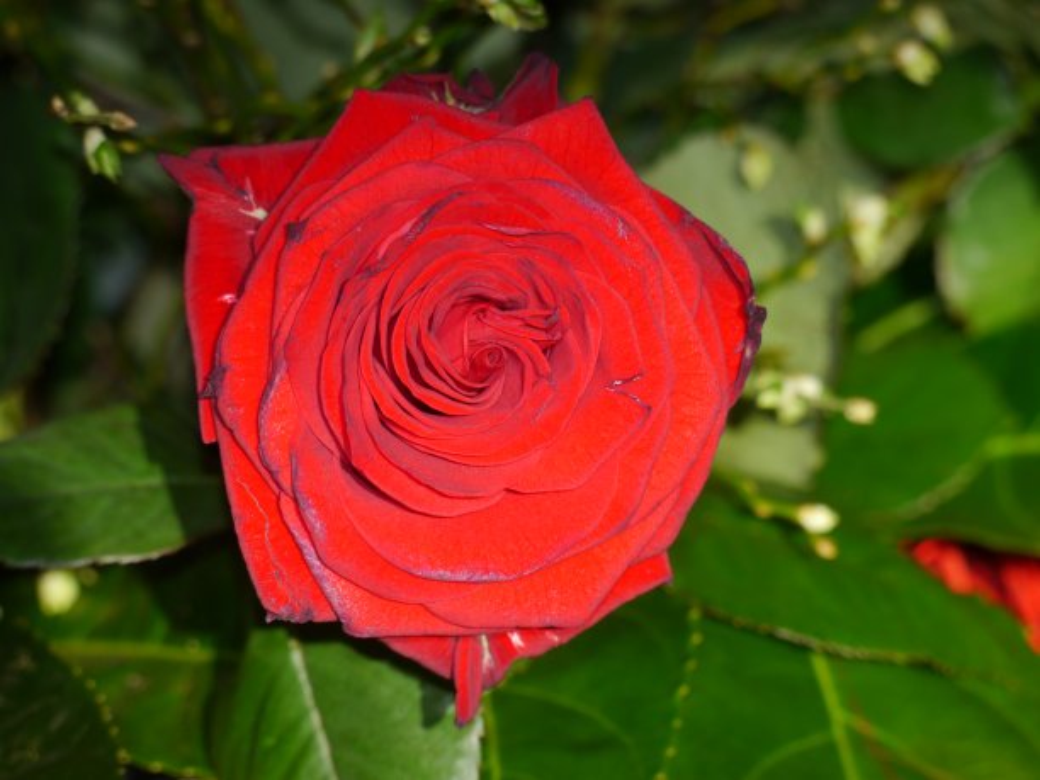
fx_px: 6550
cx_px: 520
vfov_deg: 6.8
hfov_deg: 9.1
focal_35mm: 218
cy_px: 390
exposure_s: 1/125
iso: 160
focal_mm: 109
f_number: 5.3
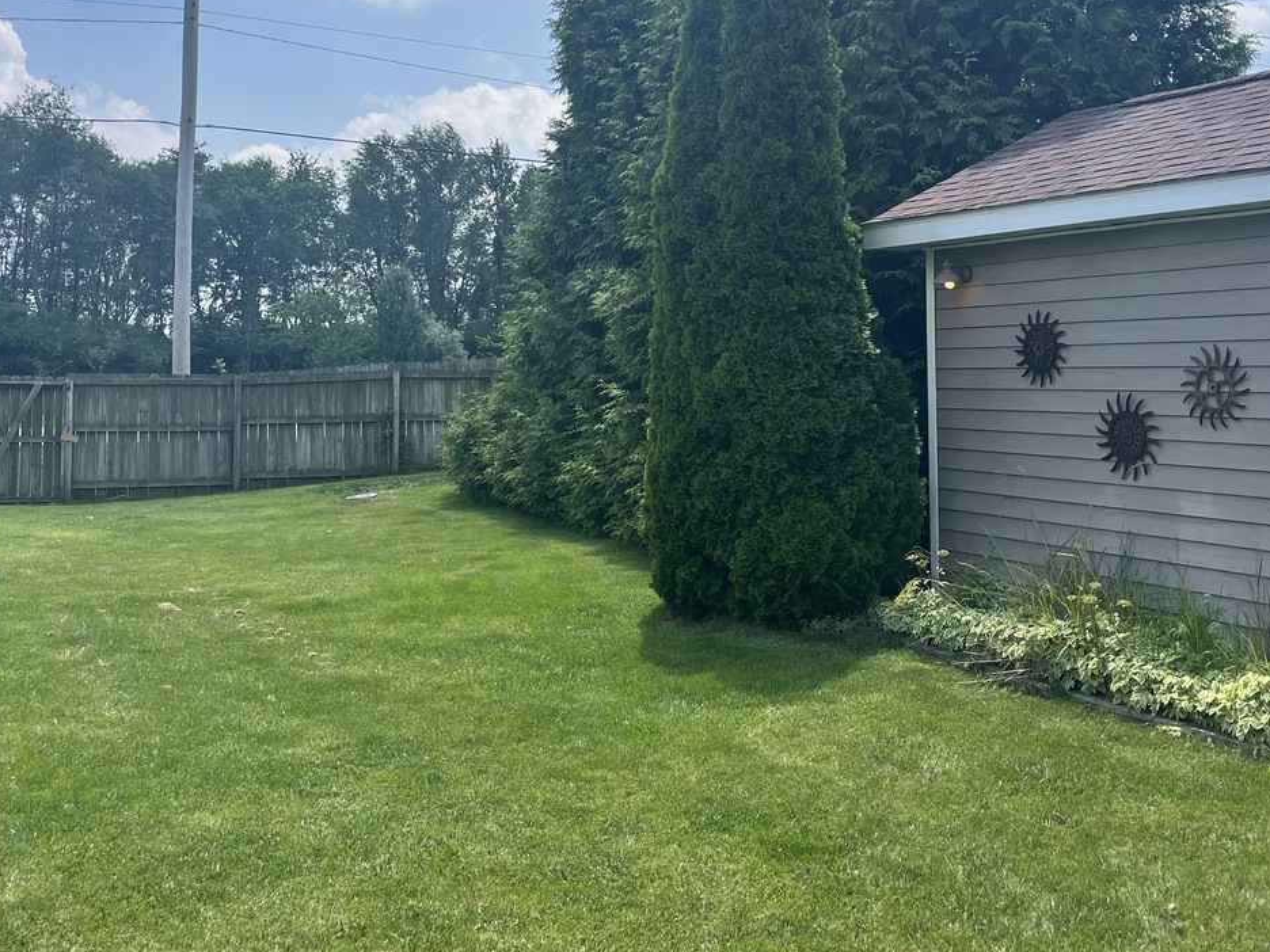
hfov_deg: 46.8
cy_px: 263
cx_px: 638
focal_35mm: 40
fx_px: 1468
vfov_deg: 35.3
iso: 50
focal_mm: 5.1
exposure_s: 1/4016
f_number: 1.6
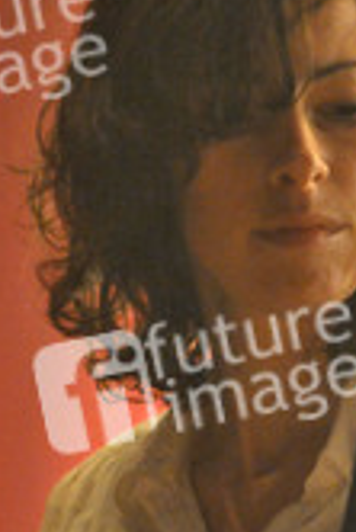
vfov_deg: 3.6
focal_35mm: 578
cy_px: 538
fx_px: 8555
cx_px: 293
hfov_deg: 2.4
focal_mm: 160
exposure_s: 1/160
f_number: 2.8
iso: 3200
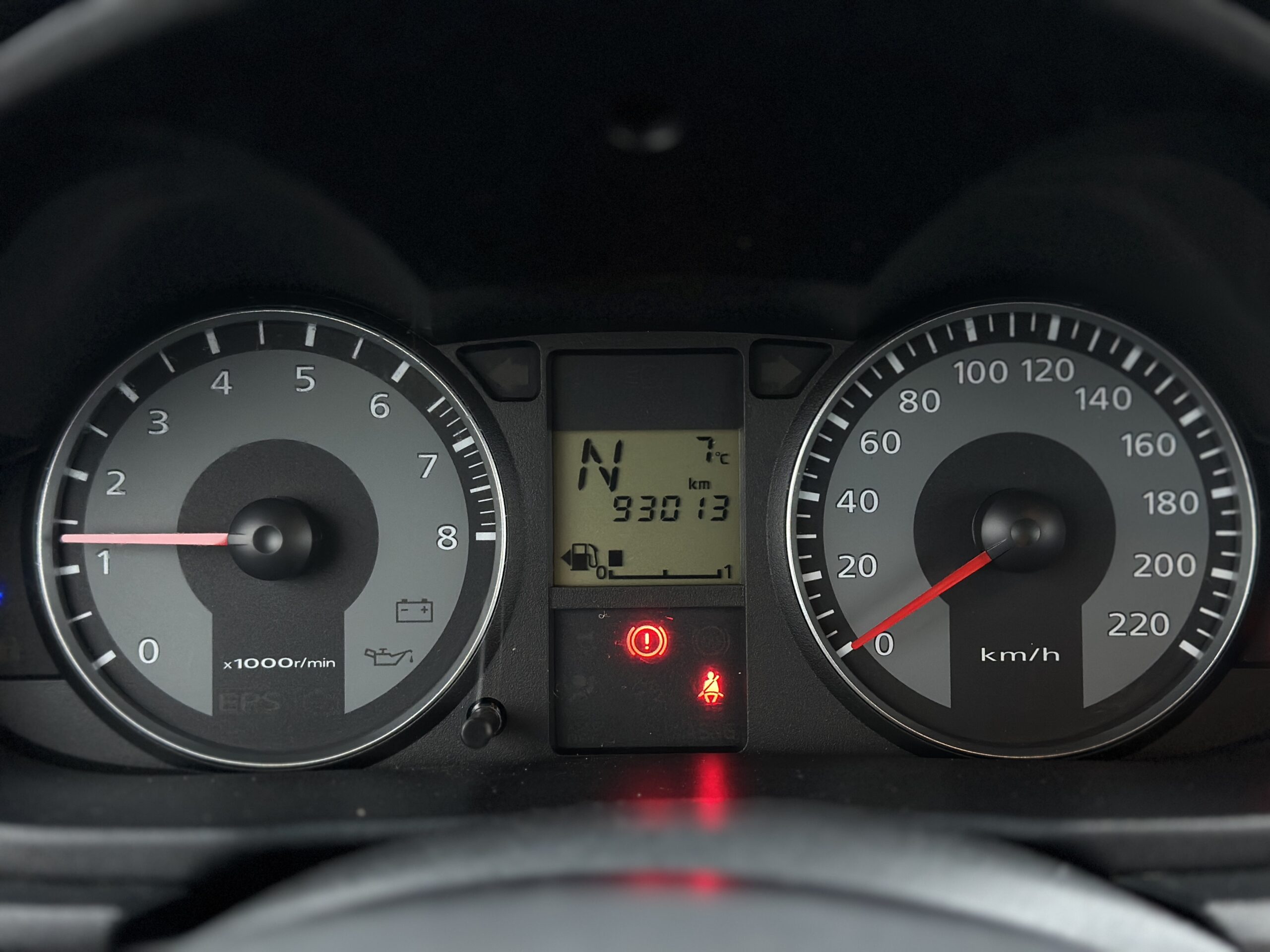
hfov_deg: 39.7
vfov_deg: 30.3
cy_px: 476
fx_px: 1761
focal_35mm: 48
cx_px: 635
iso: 320
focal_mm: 6.86
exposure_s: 1/60
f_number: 1.78
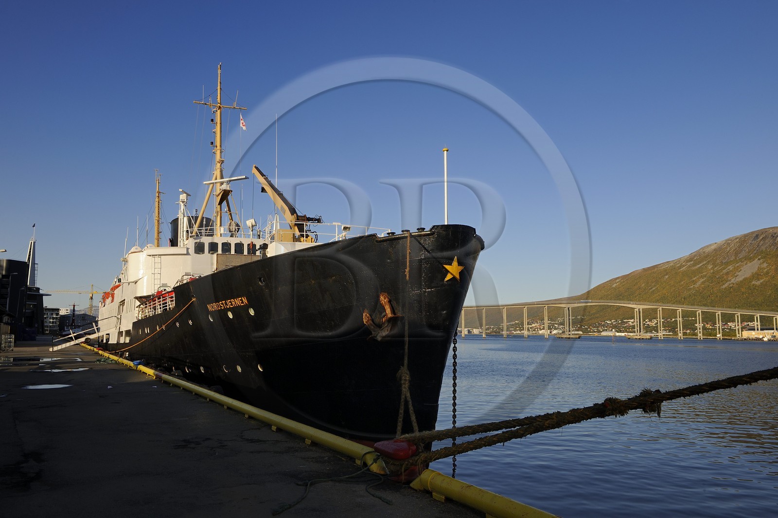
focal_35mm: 29
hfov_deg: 63.7
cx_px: 389
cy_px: 259
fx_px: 626
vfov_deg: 44.9
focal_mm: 29
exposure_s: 1/160
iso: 200
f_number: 16
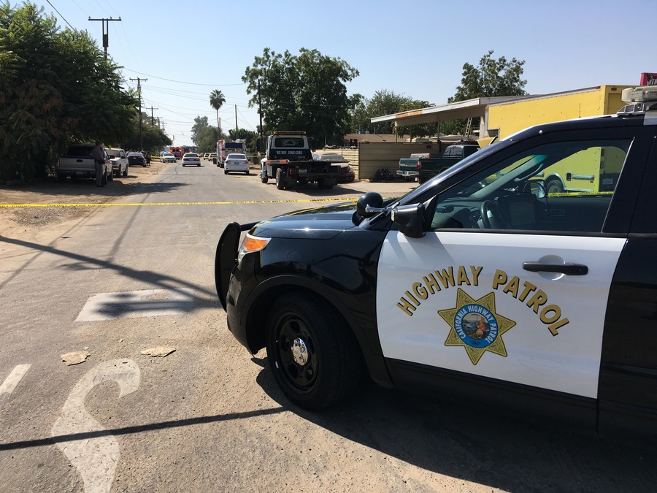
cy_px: 246
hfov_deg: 61.7
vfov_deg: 48.2
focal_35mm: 29
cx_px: 328
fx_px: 550
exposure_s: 1/2024
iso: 25
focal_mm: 4.15
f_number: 2.2
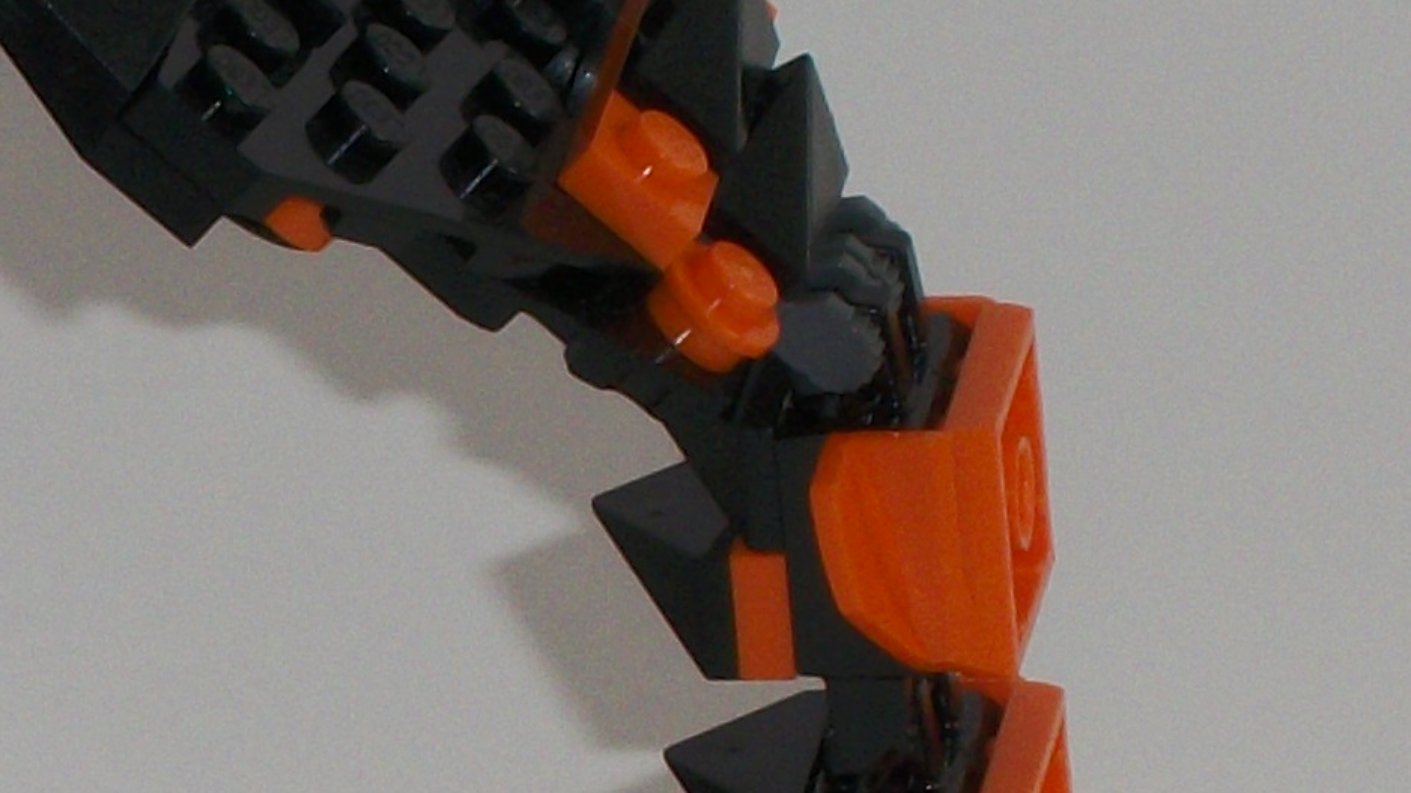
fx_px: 18253
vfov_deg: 2.5
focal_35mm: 488
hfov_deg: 4.4
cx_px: -489
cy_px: 1035
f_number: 5.7
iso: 80
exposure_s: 1/60
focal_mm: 18.8
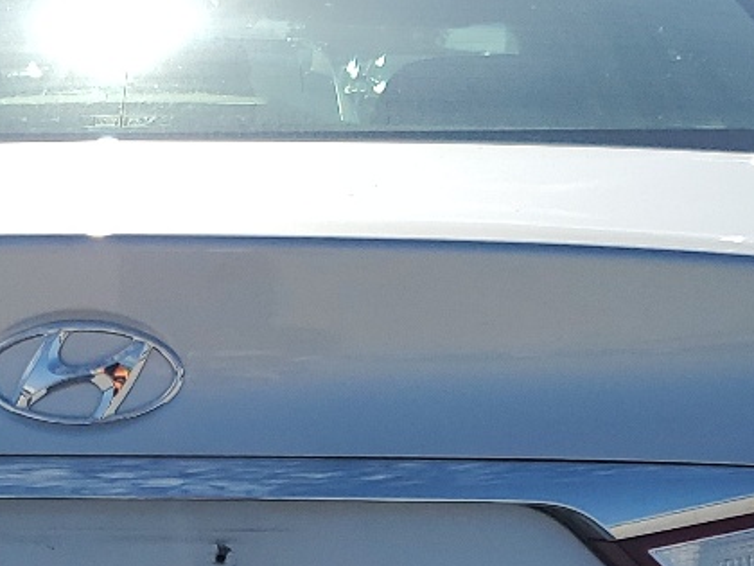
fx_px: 2156
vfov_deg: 14.5
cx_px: 110
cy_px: 676
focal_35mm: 99
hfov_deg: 19.5
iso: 50
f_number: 1.5
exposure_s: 1/10000
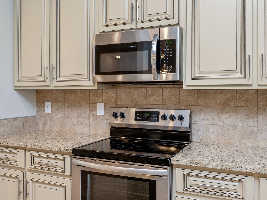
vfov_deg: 43.0
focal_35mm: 33
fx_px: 255
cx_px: 137
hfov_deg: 55.3
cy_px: 99
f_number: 9
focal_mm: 30
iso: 640
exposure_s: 1/30
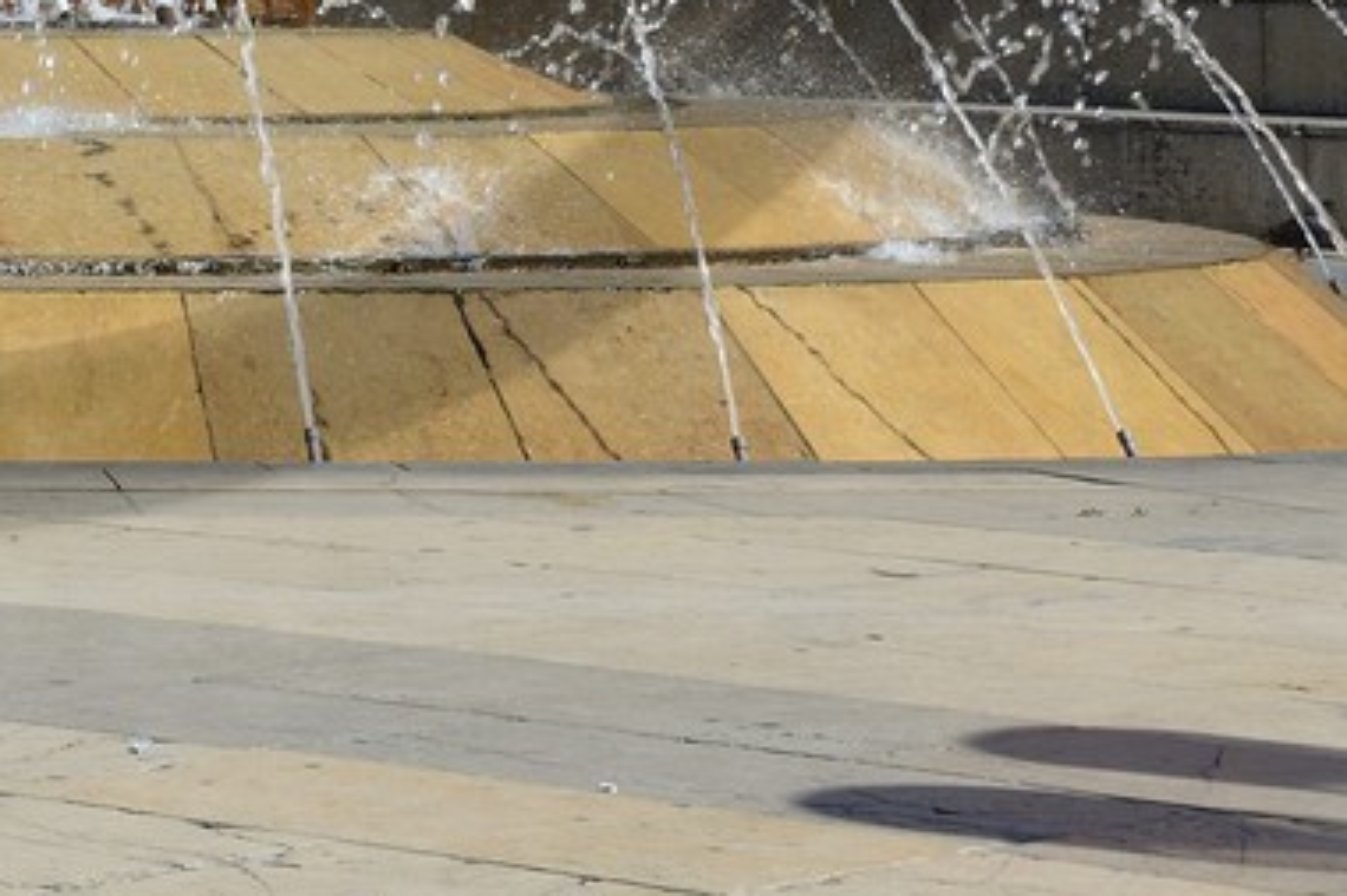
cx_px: -177
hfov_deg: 9.3
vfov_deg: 6.1
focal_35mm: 219
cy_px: -935
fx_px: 8190
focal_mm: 52
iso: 200
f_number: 14
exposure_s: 1/200
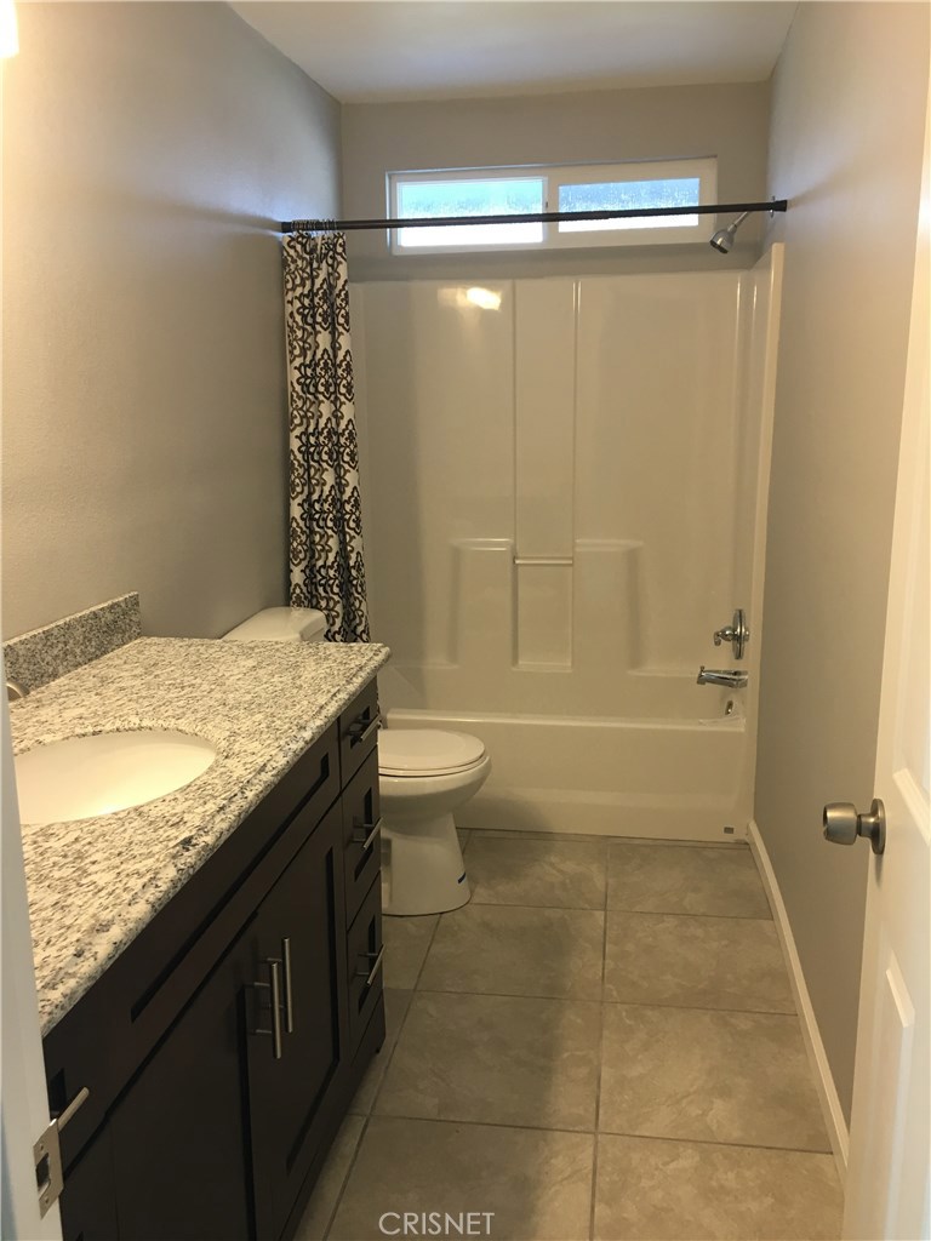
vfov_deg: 61.7
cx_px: 466
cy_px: 620
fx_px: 1040
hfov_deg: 48.2
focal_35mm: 29
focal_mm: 4.15
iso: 80
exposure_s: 1/30
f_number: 2.2
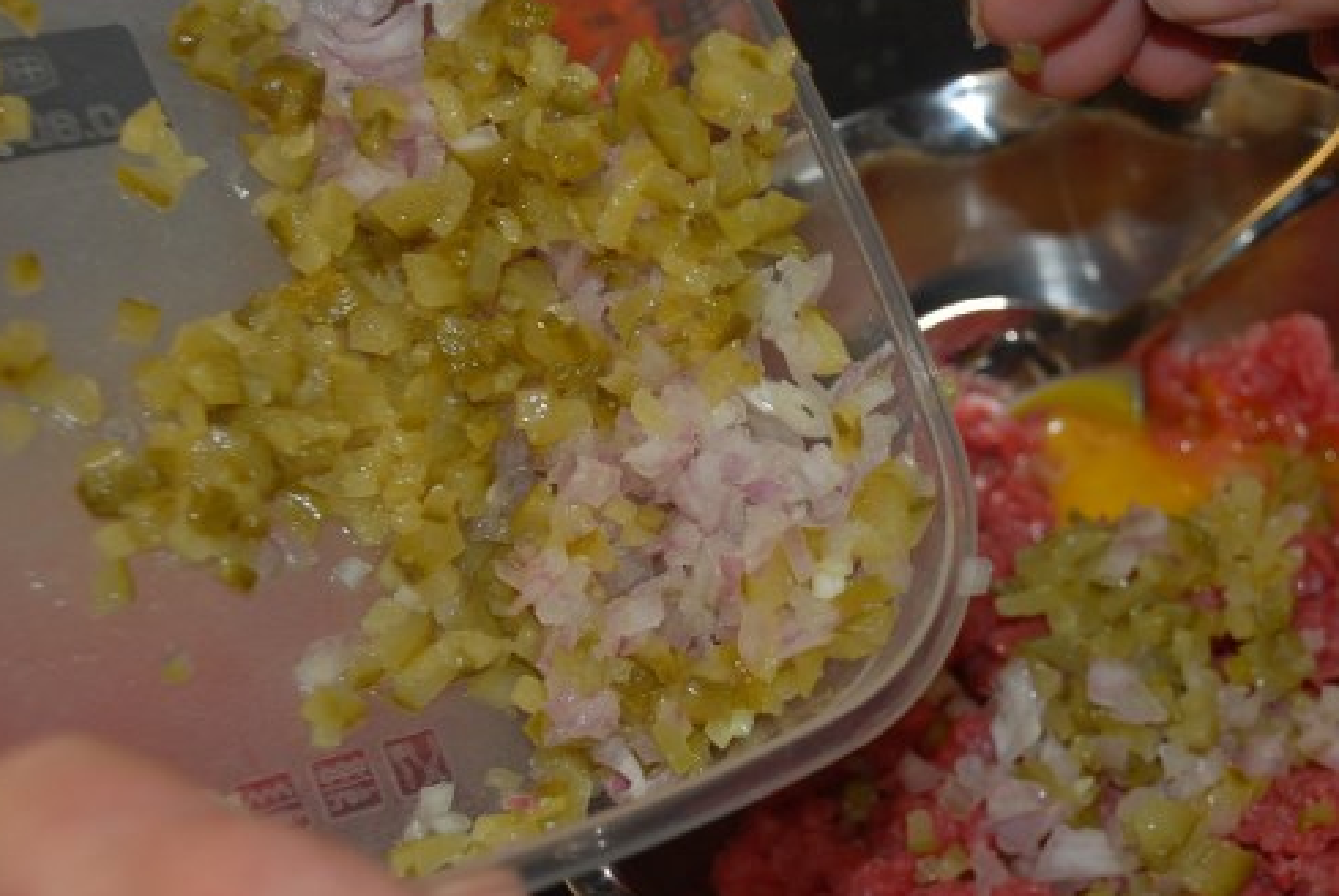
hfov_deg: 20.6
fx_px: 3649
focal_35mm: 98
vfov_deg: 14.0
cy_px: 560
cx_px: 1036
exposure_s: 1/60
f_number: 4.5
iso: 160
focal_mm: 40
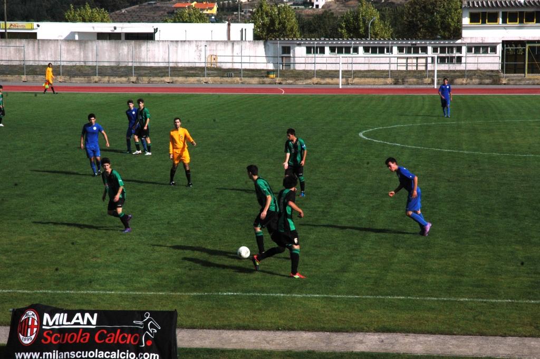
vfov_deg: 13.0
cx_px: 270
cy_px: 180
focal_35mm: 105
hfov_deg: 19.5
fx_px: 1574
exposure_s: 1/500
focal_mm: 70
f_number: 22
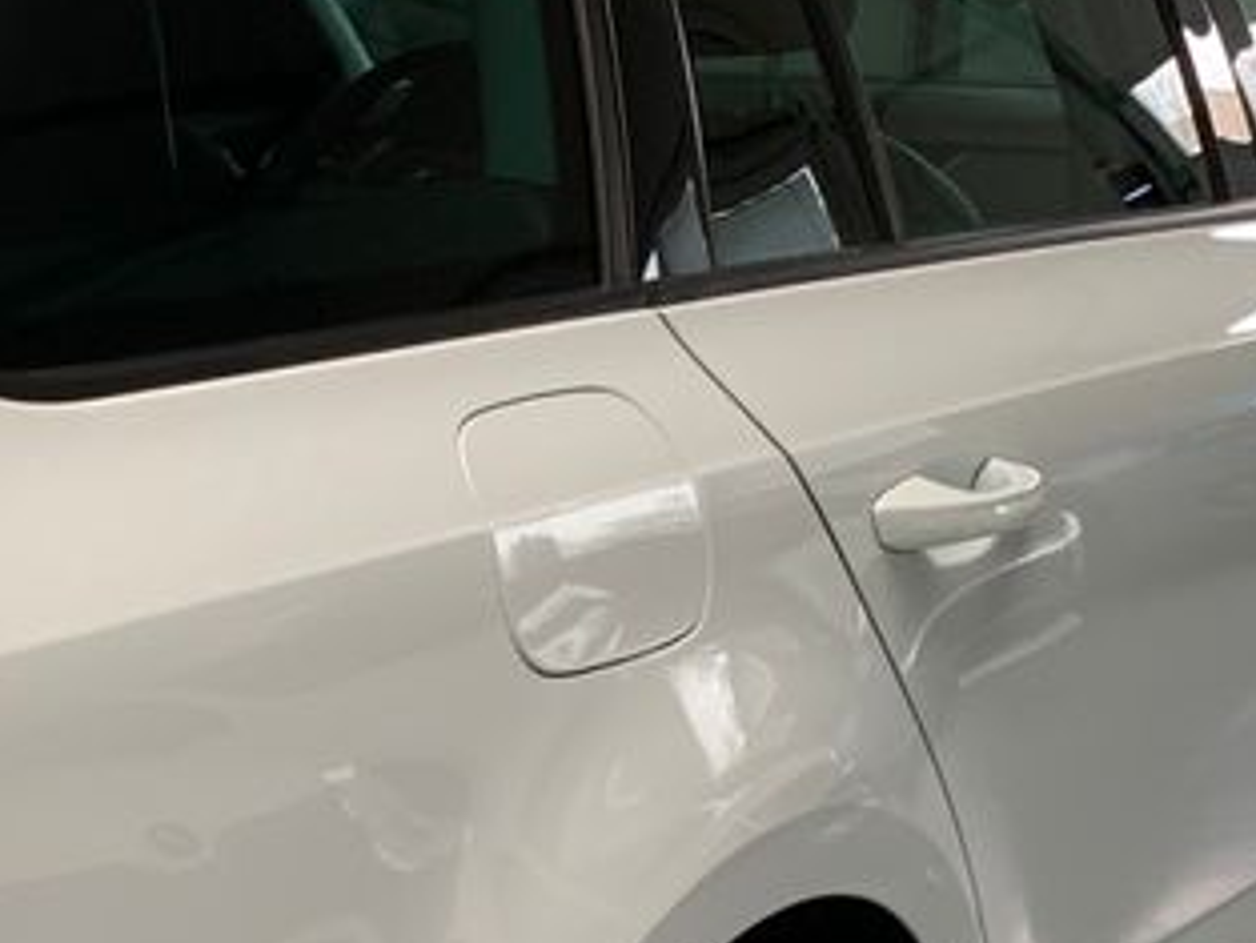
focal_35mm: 85
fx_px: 3085
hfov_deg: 21.6
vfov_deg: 17.2
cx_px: -197
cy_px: 778
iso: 160
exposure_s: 1/60
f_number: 1.8
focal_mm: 4.25
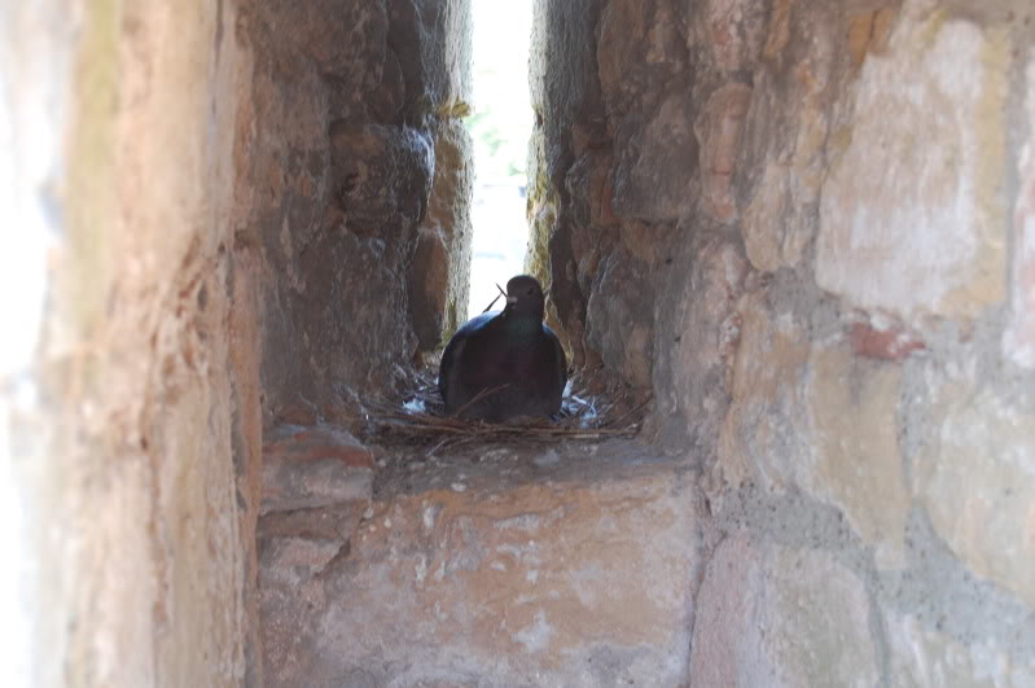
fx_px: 2369
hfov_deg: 24.6
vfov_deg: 16.5
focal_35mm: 82
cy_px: 344
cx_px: 518
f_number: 5.6
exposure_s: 1/30
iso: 800
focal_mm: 55
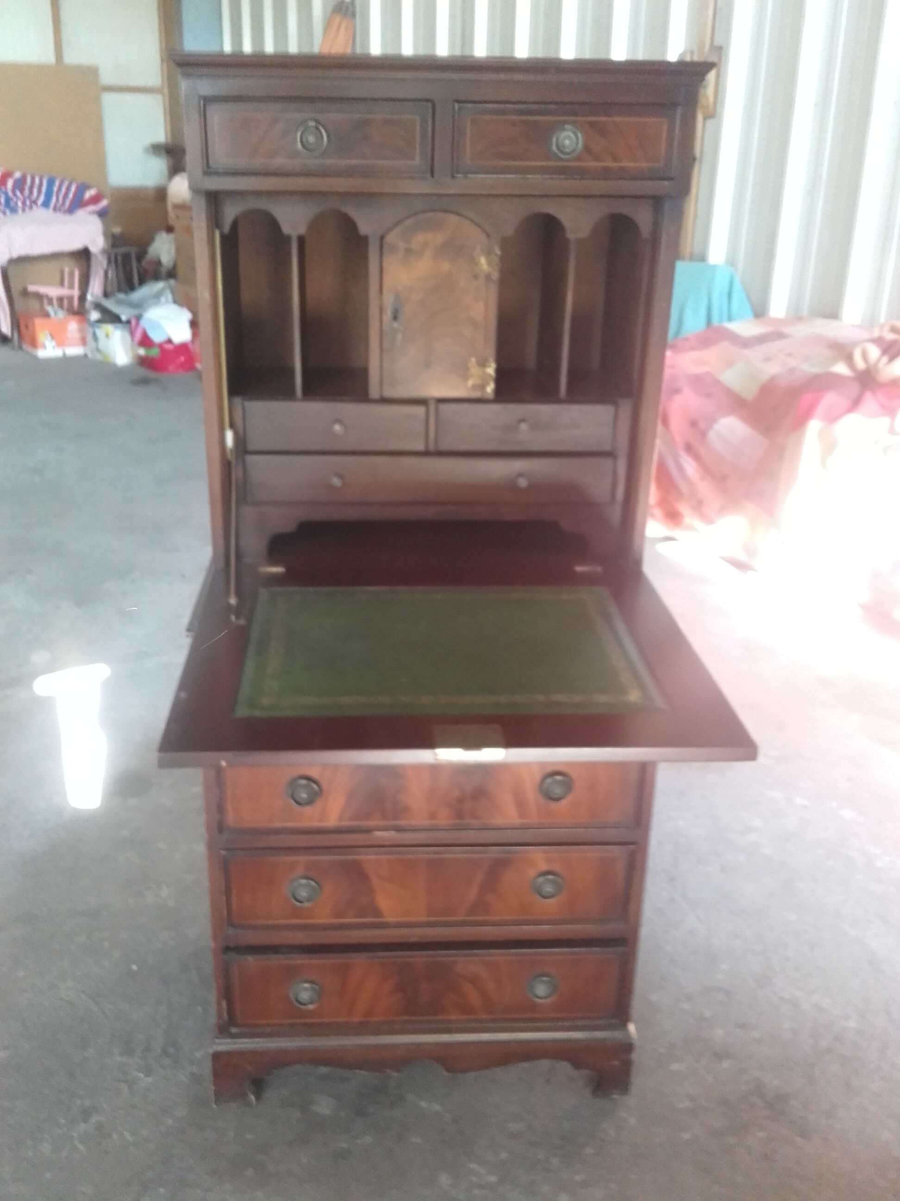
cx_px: 450
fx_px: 1075
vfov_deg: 58.4
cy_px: 600
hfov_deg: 45.4
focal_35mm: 31
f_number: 2.2
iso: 140
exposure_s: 1/16
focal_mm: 3.3
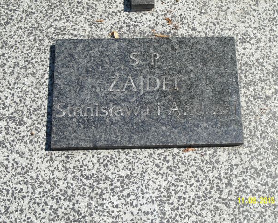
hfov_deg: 42.0
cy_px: 112
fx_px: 362
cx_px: 146
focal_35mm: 44
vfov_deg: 34.2
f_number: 4.9
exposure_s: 1/350
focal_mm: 9.1
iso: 80
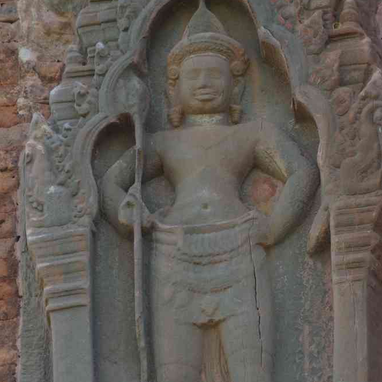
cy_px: 272
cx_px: 190
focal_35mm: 260
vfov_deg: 6.7
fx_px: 3242
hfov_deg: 6.7
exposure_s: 1/200
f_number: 7.1
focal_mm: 135
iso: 800
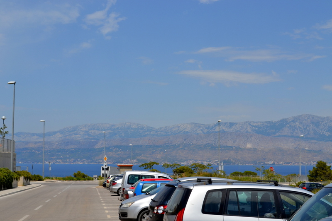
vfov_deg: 25.1
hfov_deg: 36.9
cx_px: 166
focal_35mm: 54
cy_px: 110
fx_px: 498
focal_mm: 36
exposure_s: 1/400
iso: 100
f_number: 10
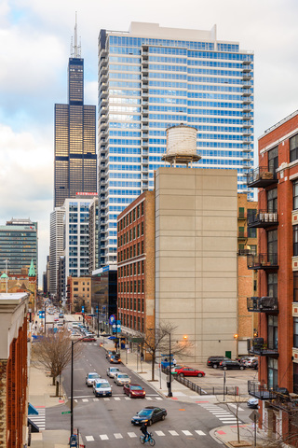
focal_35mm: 48
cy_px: 224
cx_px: 149
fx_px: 596
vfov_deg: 41.1
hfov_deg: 28.1
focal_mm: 48
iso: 320
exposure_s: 1/100
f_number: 8
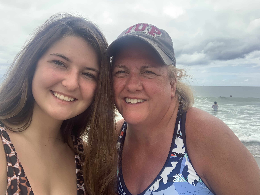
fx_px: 248
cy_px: 97
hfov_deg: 55.3
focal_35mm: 33
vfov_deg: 43.0
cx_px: 130
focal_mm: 2.87
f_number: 2.2
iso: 16
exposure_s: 1/521
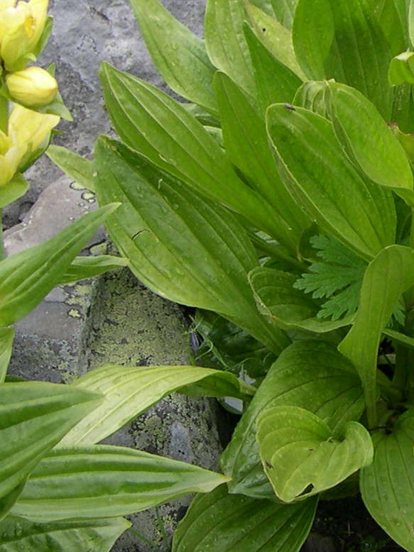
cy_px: 36
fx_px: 1771
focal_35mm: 111
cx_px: 591
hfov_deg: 12.7
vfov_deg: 17.4
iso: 100
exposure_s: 1/229
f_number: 2.8
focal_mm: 8
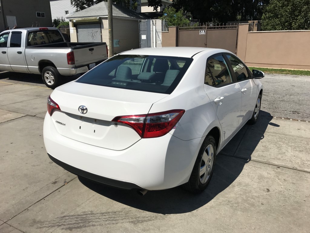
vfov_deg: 49.7
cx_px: 155
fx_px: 251
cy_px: 116
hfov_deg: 63.4
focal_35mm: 28
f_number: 1.8
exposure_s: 1/6410
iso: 25
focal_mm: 3.99
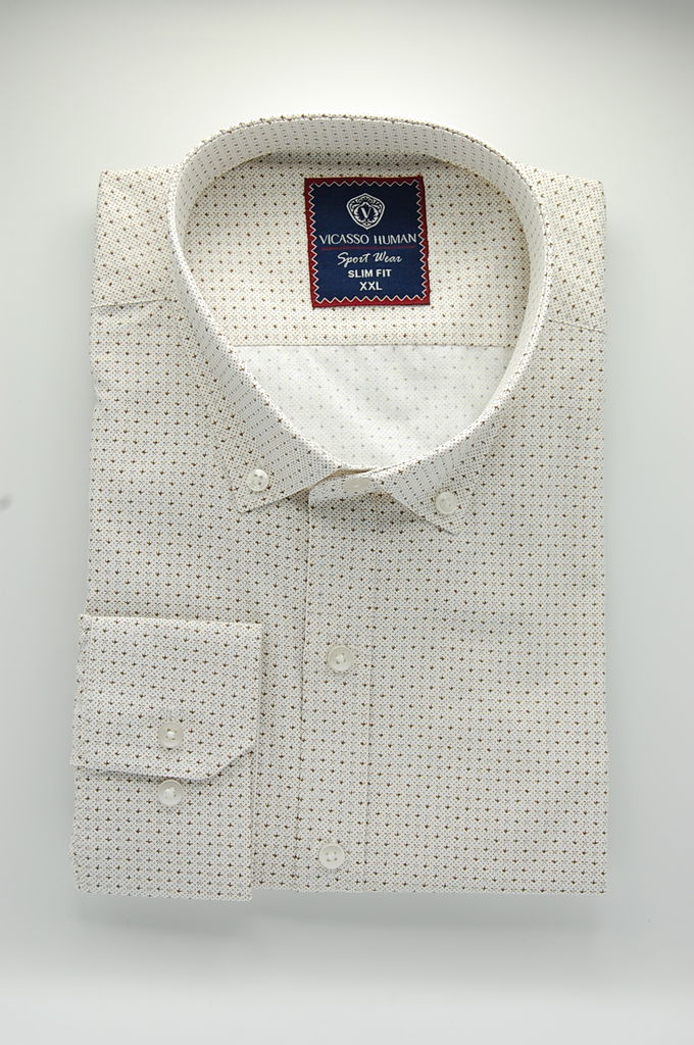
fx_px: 1653
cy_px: 522
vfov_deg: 35.1
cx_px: 347
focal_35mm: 57
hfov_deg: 23.7
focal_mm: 38
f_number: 8
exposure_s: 1/100
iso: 200
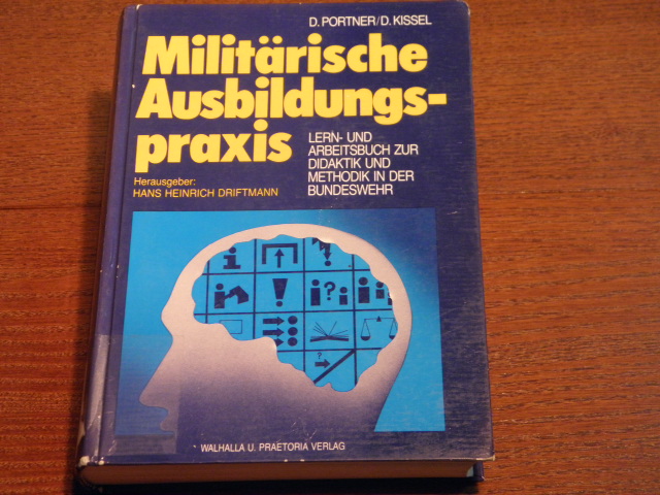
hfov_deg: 28.6
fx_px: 1297
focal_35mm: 68
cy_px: 248
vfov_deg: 21.6
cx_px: 330
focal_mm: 12.2
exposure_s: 1/8
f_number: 4.3
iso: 320
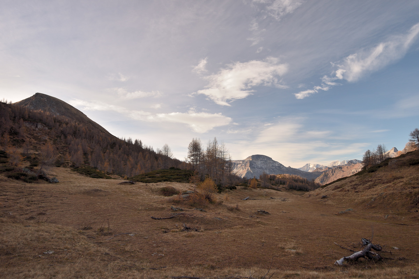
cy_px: 140
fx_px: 233
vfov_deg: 62.0
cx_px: 210
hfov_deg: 84.0
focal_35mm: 20
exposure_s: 1/60
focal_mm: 20
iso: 100
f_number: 8
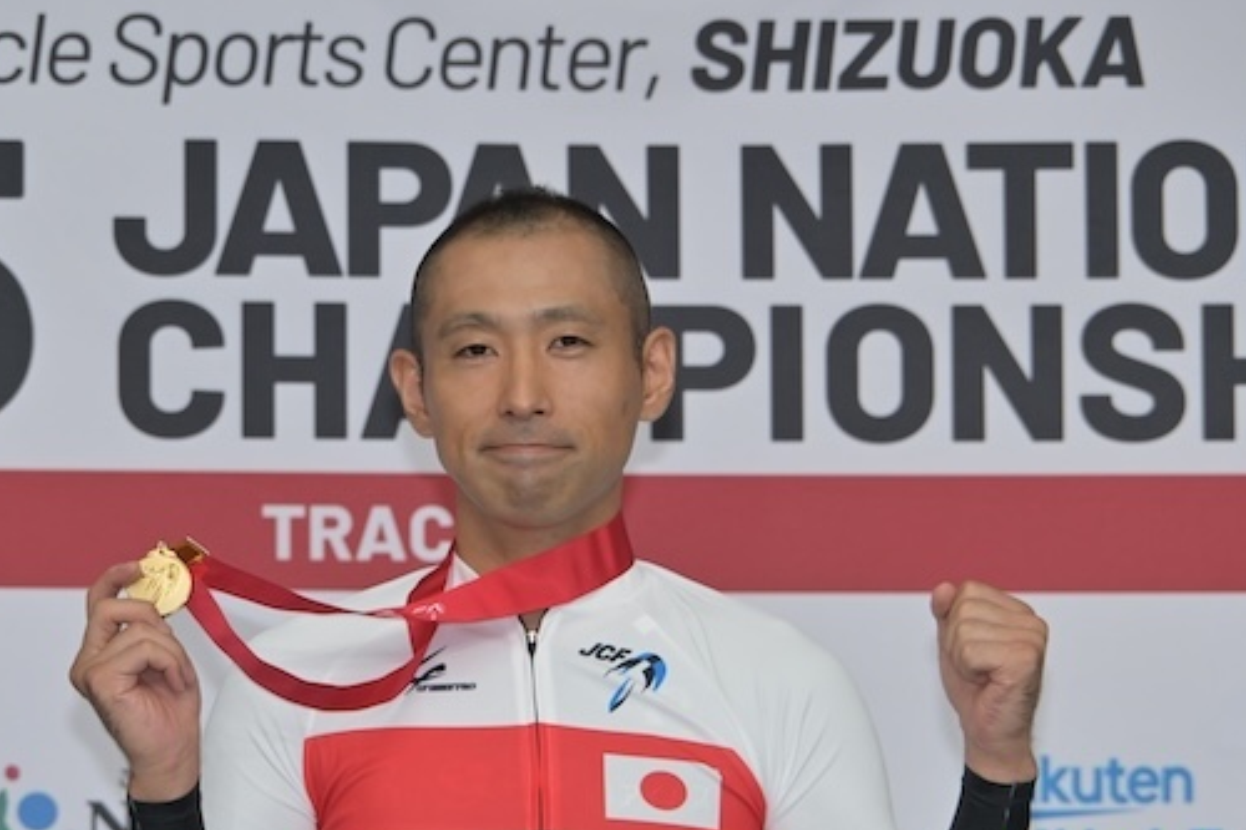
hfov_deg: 7.2
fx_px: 9964
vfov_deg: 4.8
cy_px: 614
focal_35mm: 288
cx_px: 523
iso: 720
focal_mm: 180
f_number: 7.6
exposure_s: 1/160
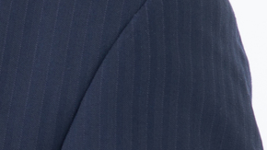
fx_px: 4353
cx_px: -522
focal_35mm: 615
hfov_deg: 3.4
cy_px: -297
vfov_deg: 2.0
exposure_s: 1/125
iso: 100
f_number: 8
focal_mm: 85
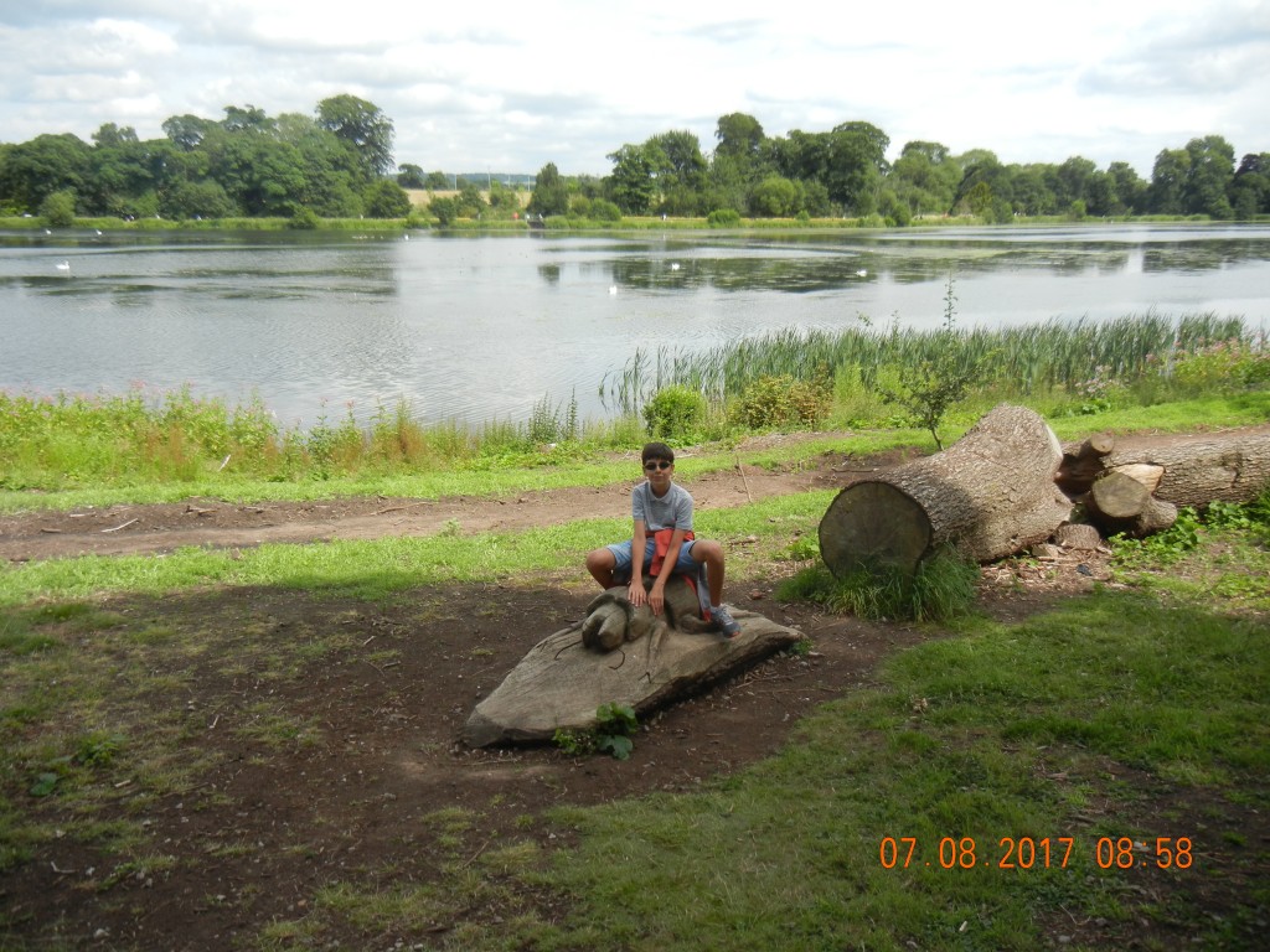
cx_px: 635
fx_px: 1101
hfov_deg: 60.0
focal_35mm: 30
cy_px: 476
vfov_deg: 46.8
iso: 160
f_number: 3.5
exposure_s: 1/815
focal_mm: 5.4
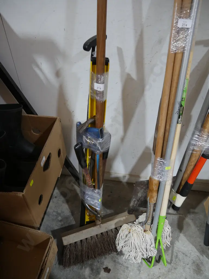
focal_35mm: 30
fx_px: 241
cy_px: 140
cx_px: 104
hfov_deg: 46.8
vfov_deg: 59.9
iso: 640
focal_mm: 15
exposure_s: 1/60
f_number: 3.6
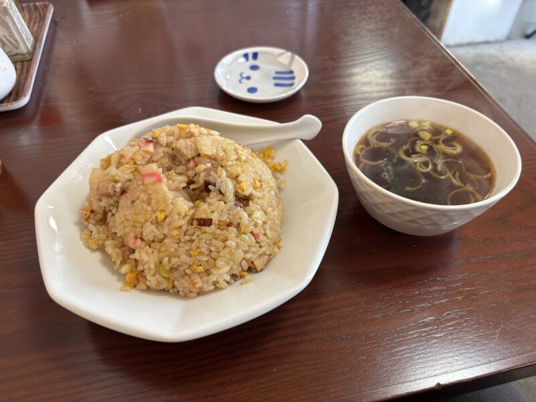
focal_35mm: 26
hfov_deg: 67.3
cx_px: 268
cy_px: 201
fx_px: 403
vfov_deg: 53.1
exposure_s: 1/100
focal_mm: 5.96
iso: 125
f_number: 1.6
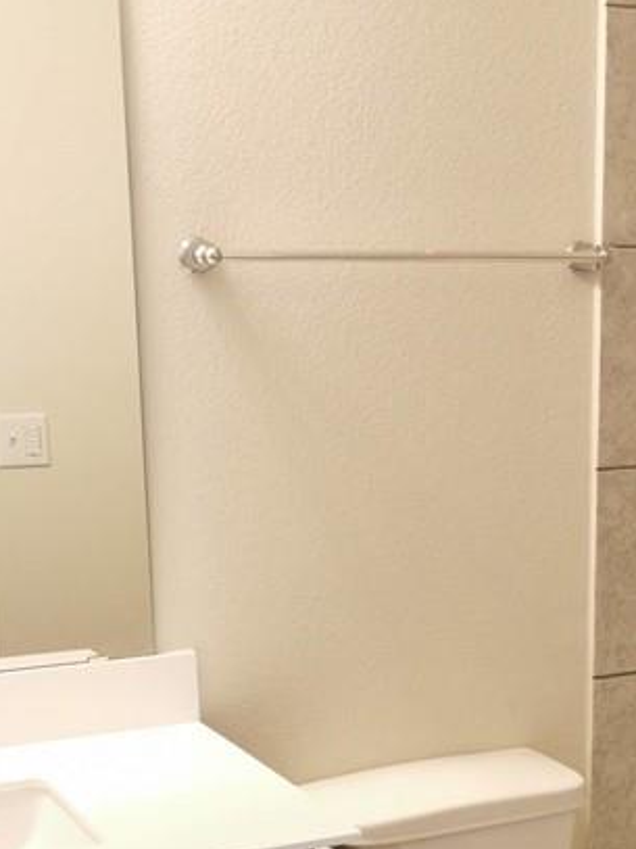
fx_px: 1667
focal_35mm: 68
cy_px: 724
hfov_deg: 21.5
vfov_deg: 27.8
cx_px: 425
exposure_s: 1/60
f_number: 1.6
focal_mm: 5.56
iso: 200
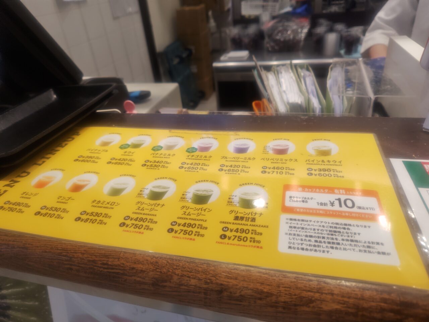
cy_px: 161
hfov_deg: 73.9
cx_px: 214
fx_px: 285
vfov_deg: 58.9
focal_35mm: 23
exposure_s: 1/100
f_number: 1.9
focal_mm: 5.56
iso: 119
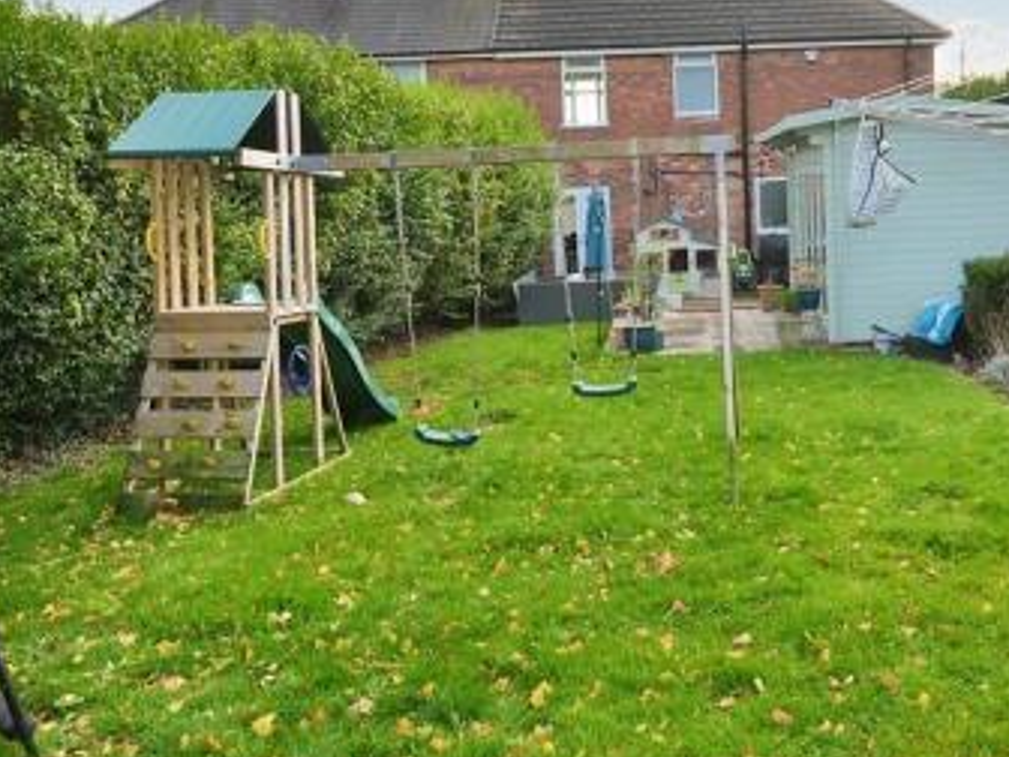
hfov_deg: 57.4
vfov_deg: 44.8
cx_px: 659
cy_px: 248
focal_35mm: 31
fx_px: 902
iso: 160
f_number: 5.6
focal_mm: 11
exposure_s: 1/125
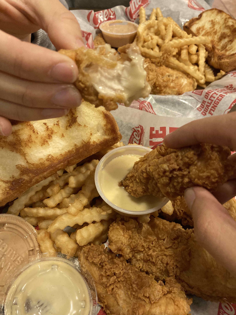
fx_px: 255
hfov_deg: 49.7
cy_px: 158
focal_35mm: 28
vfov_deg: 63.4
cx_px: 118
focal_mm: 3.99
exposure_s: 1/40
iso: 320
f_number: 1.8
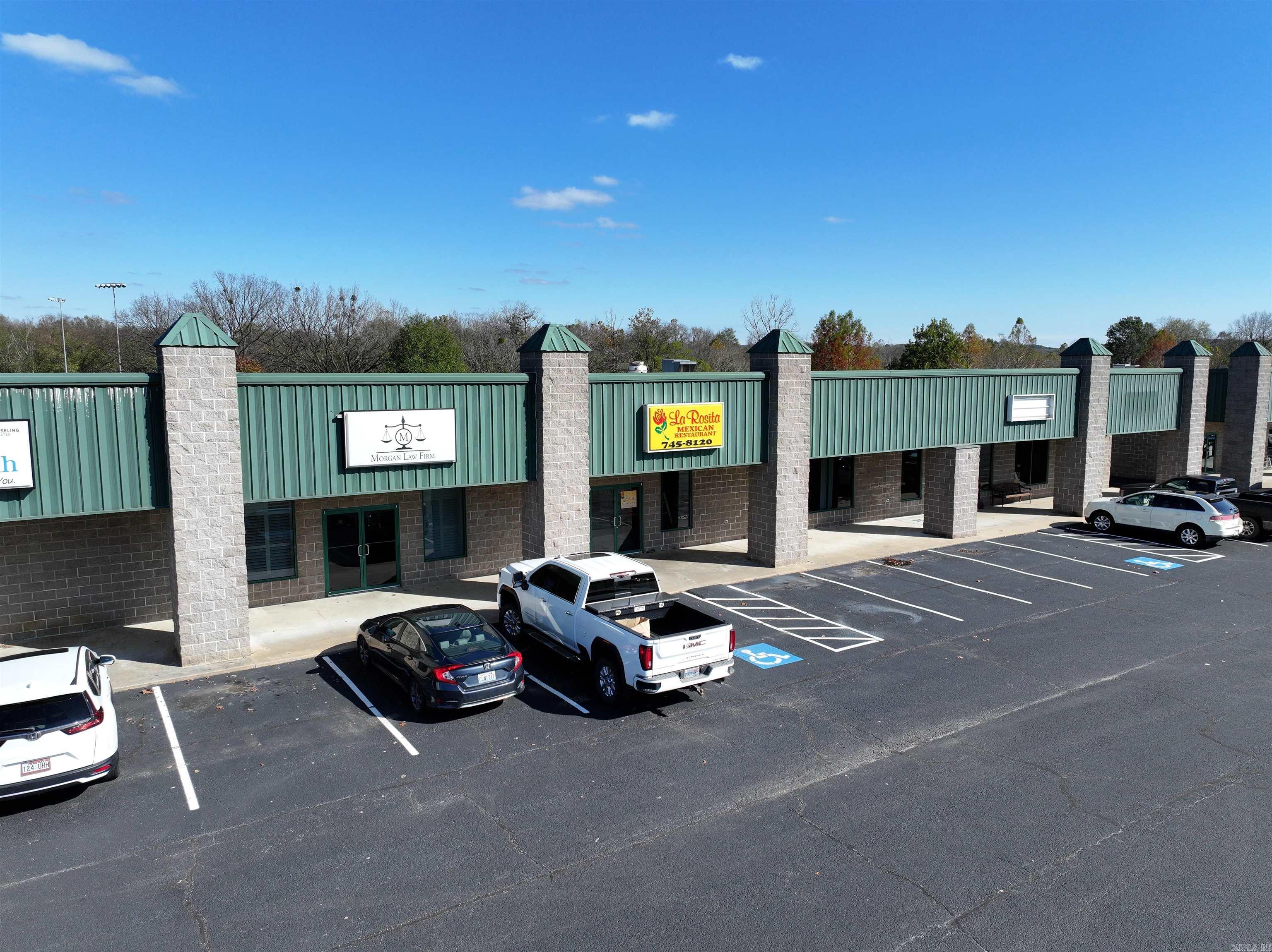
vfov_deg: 56.8
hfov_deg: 71.6
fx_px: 881
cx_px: 636
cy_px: 476
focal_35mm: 24
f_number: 2.8
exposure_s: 1/1600
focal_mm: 12.29
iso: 100
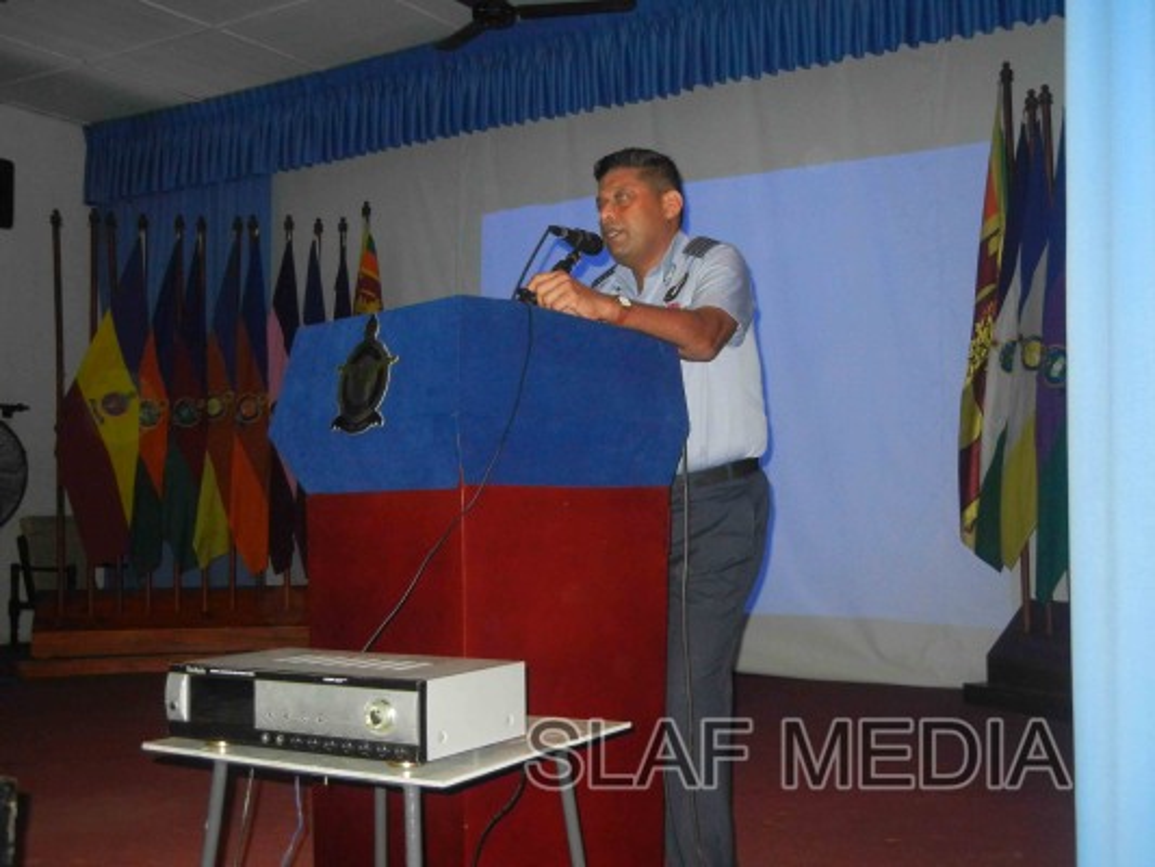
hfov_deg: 42.1
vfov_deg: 32.2
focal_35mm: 45
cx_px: 578
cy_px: 434
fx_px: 1502
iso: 800
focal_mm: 8.1
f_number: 3.8
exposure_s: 1/30
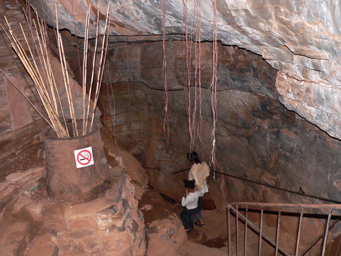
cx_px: 167
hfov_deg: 50.1
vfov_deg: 38.7
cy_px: 129
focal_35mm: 37
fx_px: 365
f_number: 2.8
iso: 300
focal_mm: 6
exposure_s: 1/60
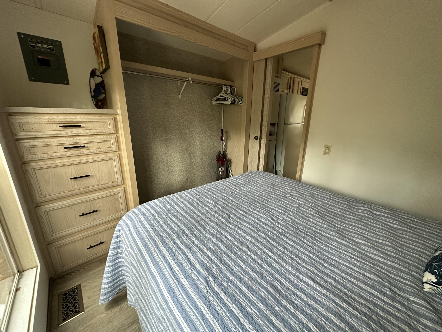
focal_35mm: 14
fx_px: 179
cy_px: 166
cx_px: 221
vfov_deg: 85.7
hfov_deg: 102.1
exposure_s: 1/92
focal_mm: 2.22
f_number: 2.2
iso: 400
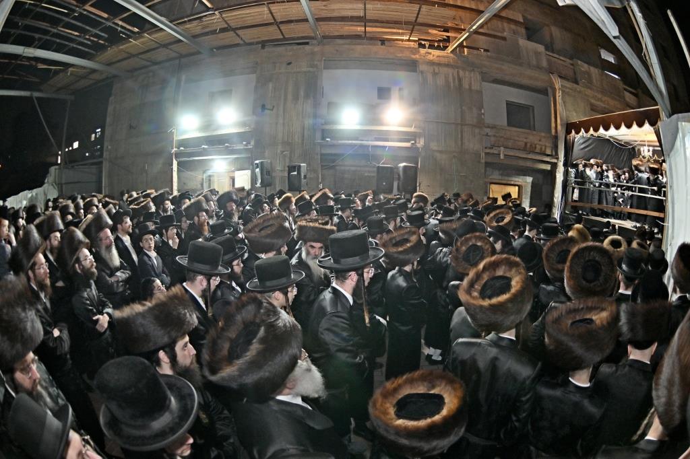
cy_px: 230
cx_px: 345
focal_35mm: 15
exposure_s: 1/100
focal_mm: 10.5
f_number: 2.8
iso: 500
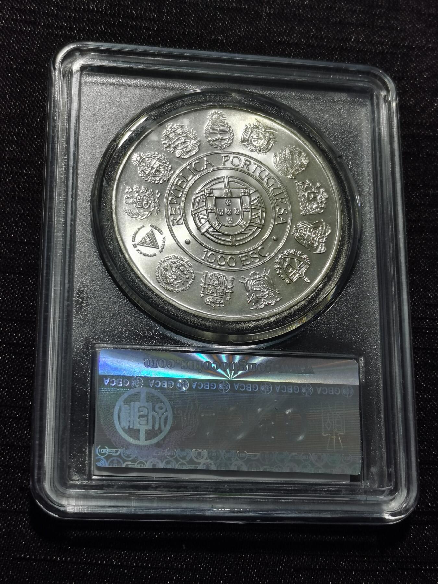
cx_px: 219
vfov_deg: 29.0
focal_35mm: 67
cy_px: 292
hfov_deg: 21.9
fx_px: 1130
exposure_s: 1/148
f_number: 1.8
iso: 50
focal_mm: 5.58
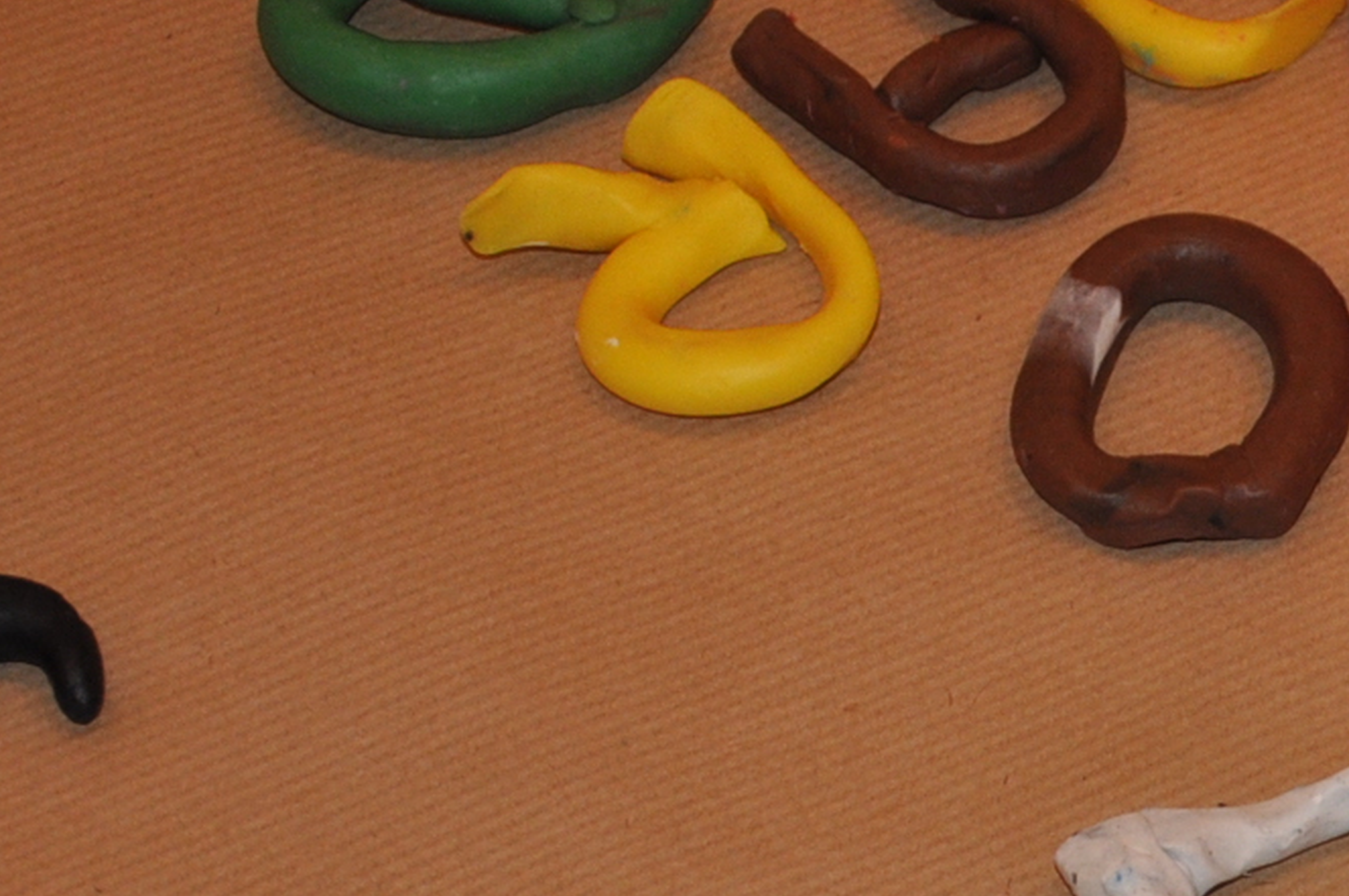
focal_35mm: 155
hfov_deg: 12.9
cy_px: 1221
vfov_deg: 8.7
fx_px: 5801
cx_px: 1664
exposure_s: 1/60
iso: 560
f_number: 4.2
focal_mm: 32
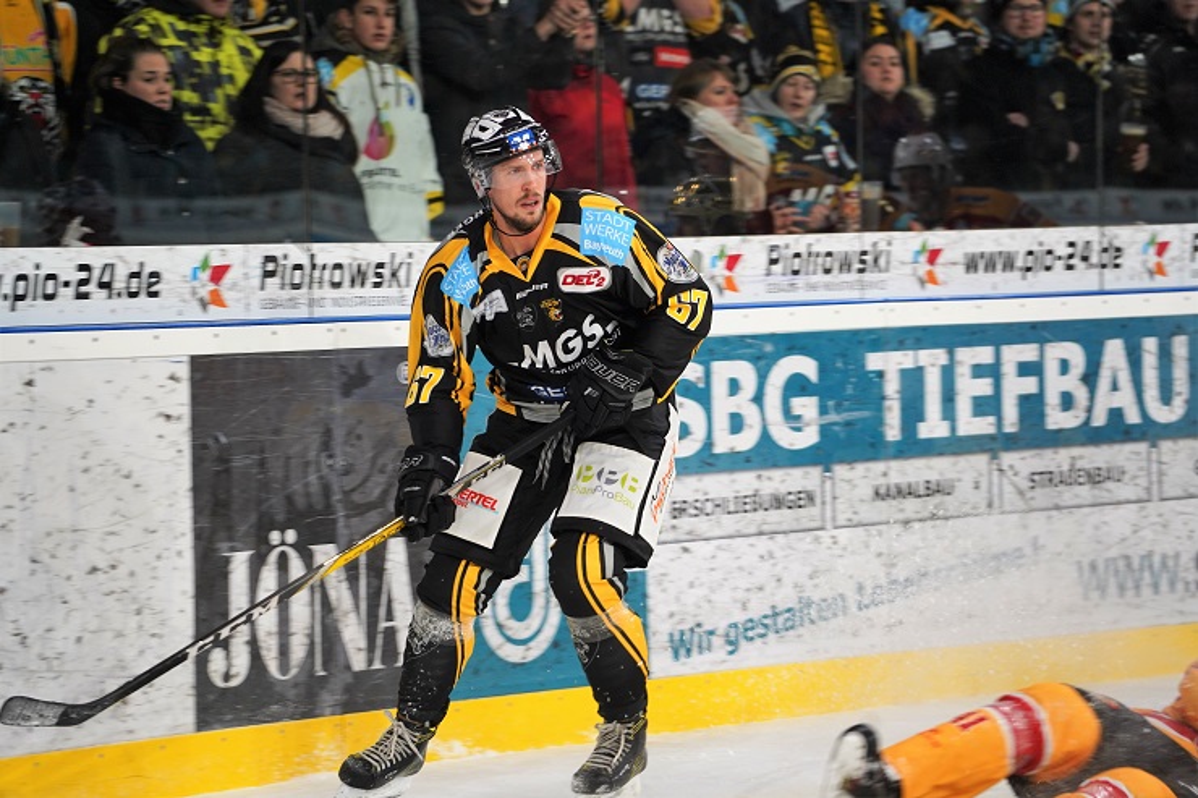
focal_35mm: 178
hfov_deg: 11.6
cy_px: 399
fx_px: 5922
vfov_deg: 7.7
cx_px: 599
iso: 500
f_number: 4
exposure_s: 1/200
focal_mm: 178
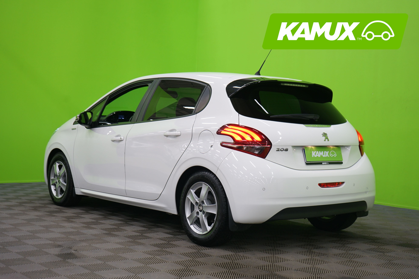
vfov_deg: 26.0
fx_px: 605
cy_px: 140
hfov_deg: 38.2
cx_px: 210
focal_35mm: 52
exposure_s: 1/10
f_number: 5
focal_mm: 52
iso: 400
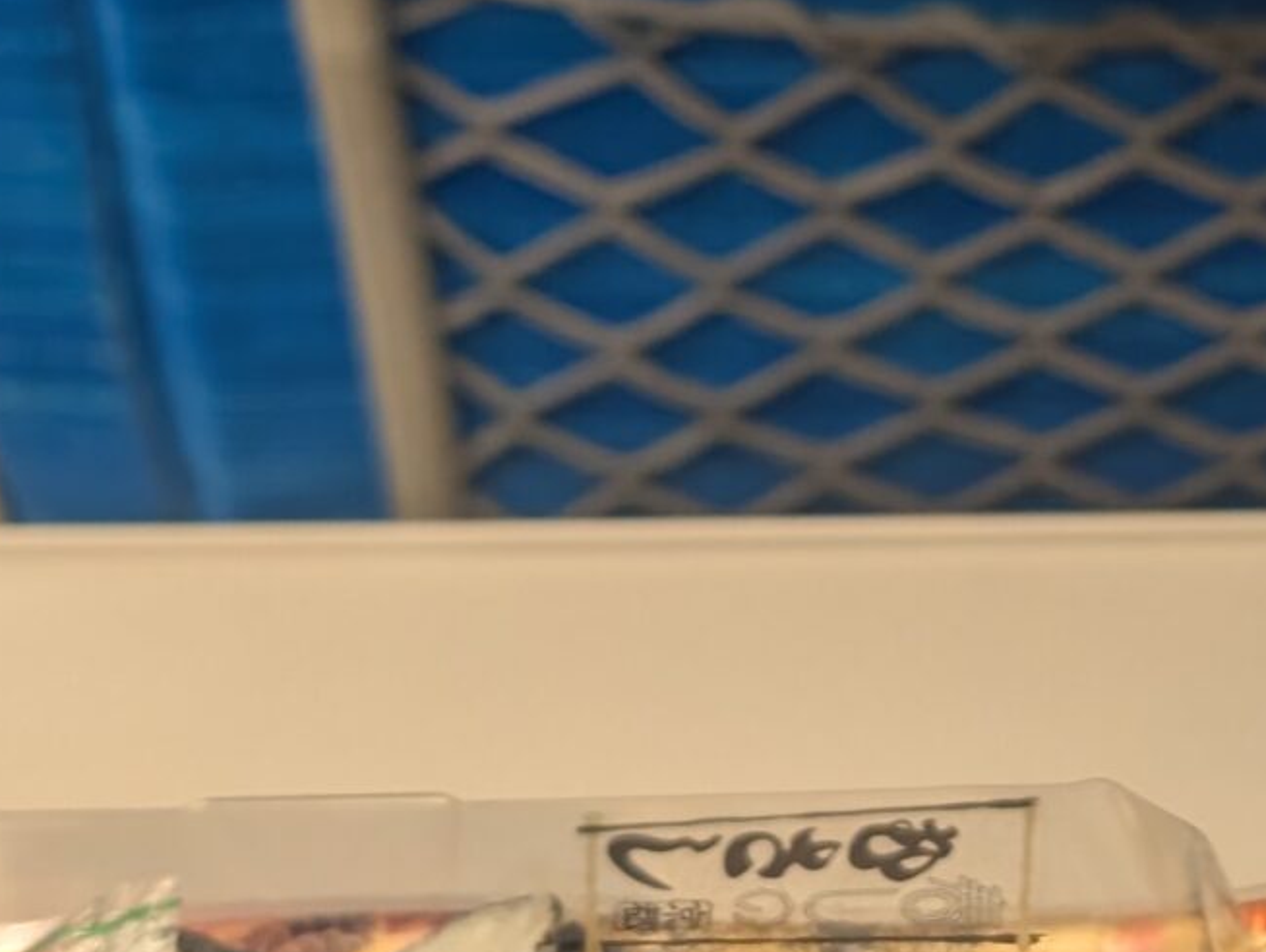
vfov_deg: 15.7
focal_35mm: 94
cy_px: 277
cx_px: 1303
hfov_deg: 20.1
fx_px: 3442
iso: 509
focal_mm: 6.9
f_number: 1.68
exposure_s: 1/231
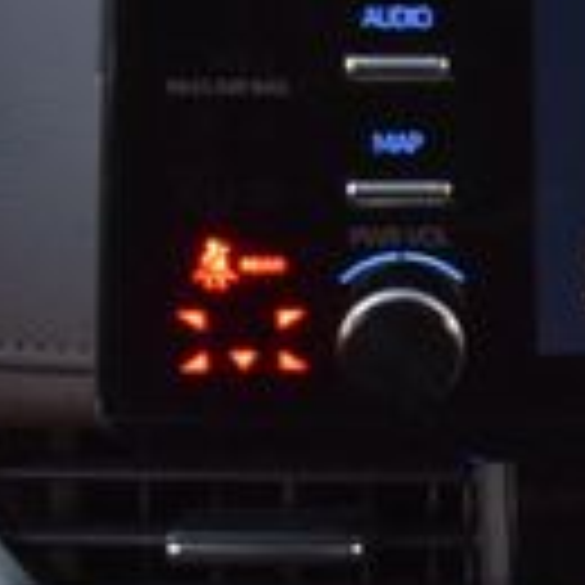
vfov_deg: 12.6
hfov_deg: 11.4
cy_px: 234
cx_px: 1174
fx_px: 2639
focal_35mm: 138
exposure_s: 1/15
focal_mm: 22
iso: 1400
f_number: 6.3
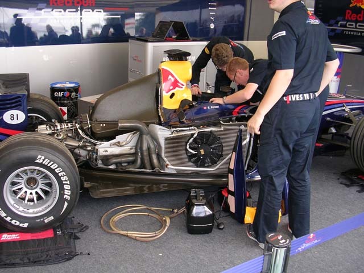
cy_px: 136
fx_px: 400
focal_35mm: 38
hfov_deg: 49.0
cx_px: 182
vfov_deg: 37.7
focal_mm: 5.8
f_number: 2.8
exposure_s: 1/30
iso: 50
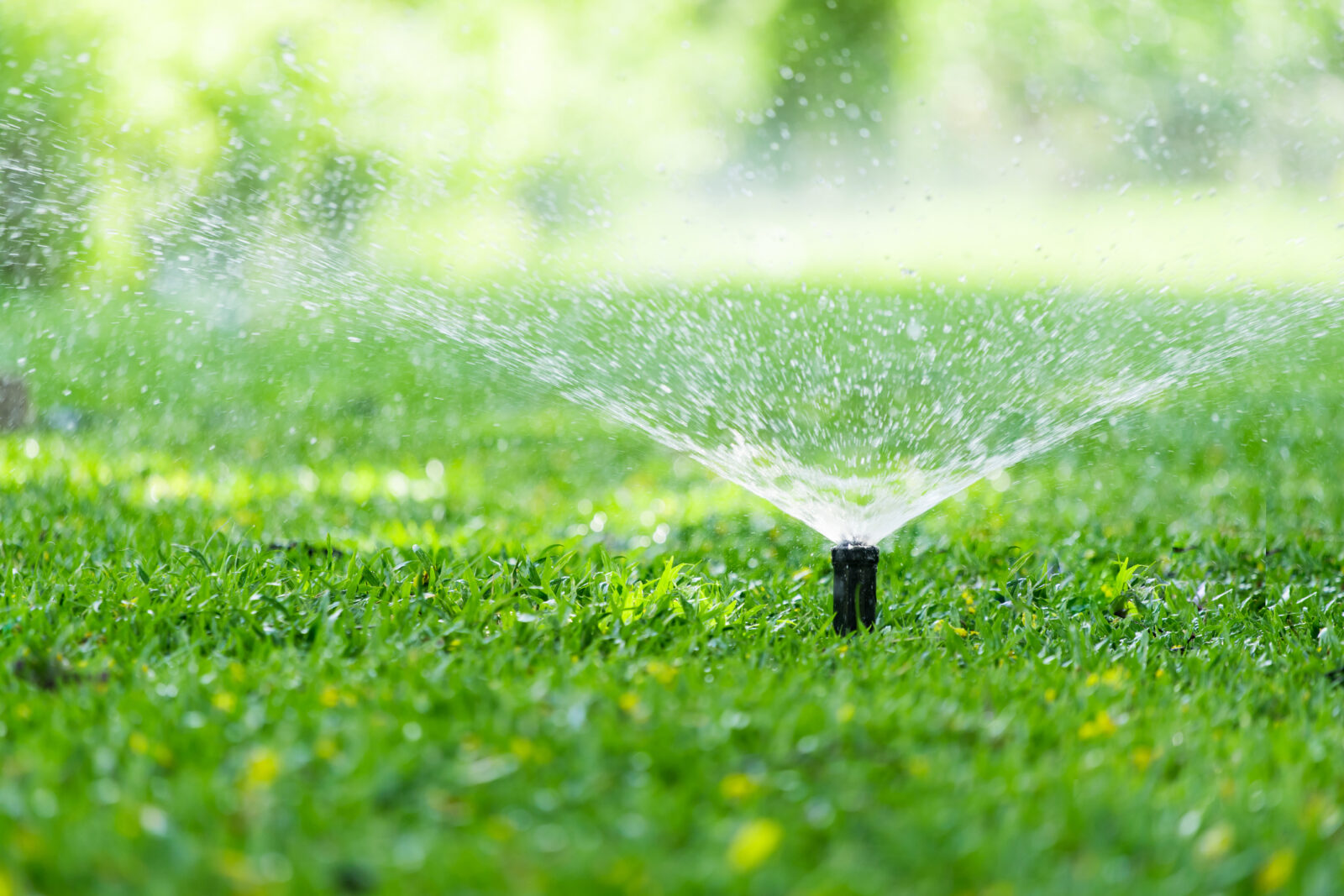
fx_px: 7019
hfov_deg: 10.9
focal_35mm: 188
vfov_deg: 7.3
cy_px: 448
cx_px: 672
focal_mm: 188
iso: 200
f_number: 4
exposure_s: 1/400
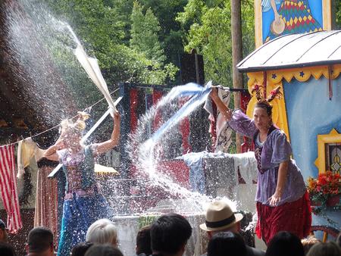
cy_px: 128
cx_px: 170
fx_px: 1478
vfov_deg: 9.9
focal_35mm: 150
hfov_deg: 13.2
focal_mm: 31.8
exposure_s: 1/400
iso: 100
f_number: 3.5
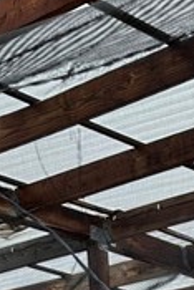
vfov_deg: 11.3
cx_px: 418
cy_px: 731
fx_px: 1178
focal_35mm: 146
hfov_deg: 8.8
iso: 80
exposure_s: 1/767
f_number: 1.78
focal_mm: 6.86
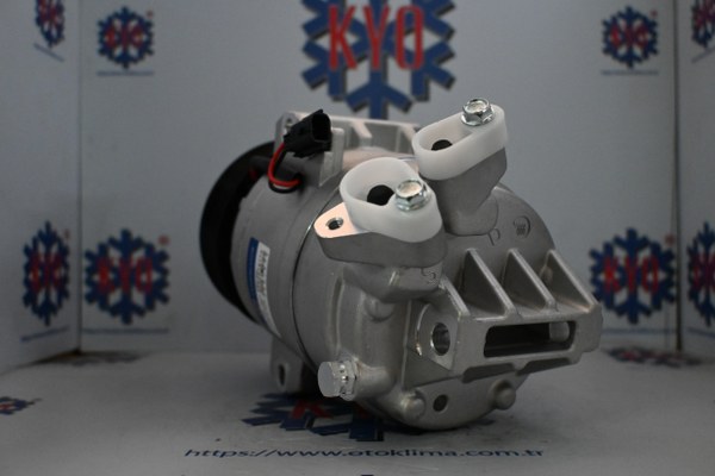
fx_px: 685
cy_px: 238
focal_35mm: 34
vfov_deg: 38.4
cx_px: 358
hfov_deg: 55.1
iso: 3200
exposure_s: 1/125
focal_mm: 23
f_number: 4.2
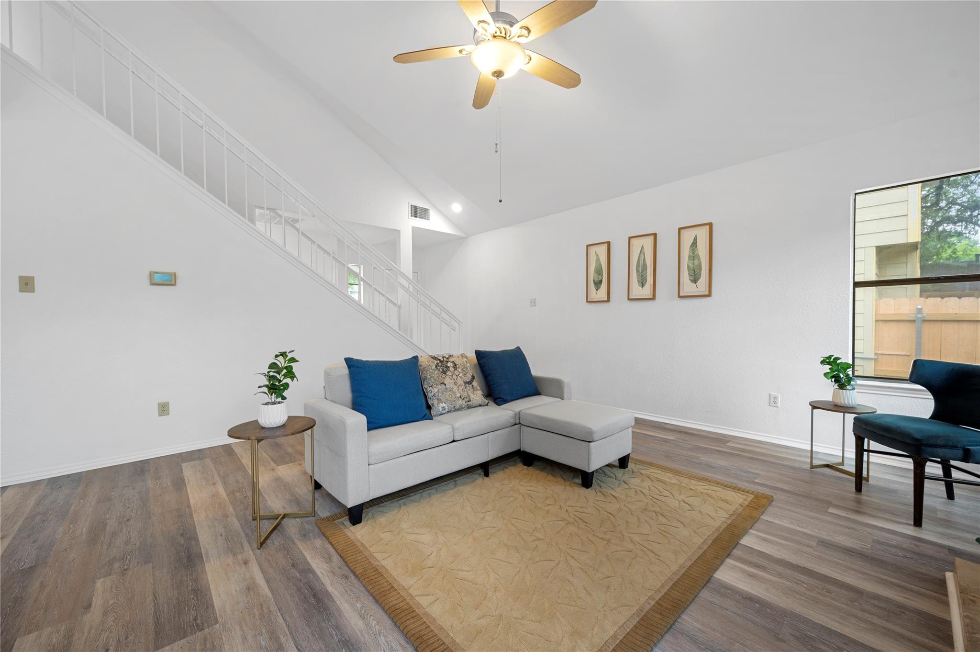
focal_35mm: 14
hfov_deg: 104.3
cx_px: 490
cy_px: 326
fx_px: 381
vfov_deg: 81.1
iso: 100
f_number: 8
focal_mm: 14
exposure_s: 1/2
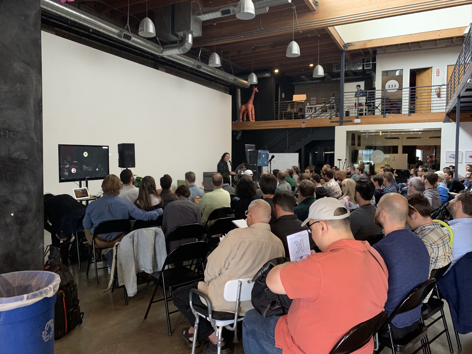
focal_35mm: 26
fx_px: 355
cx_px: 236
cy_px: 177
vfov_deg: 53.1
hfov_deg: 67.3
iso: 320
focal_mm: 4.25
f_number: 1.8
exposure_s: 1/40
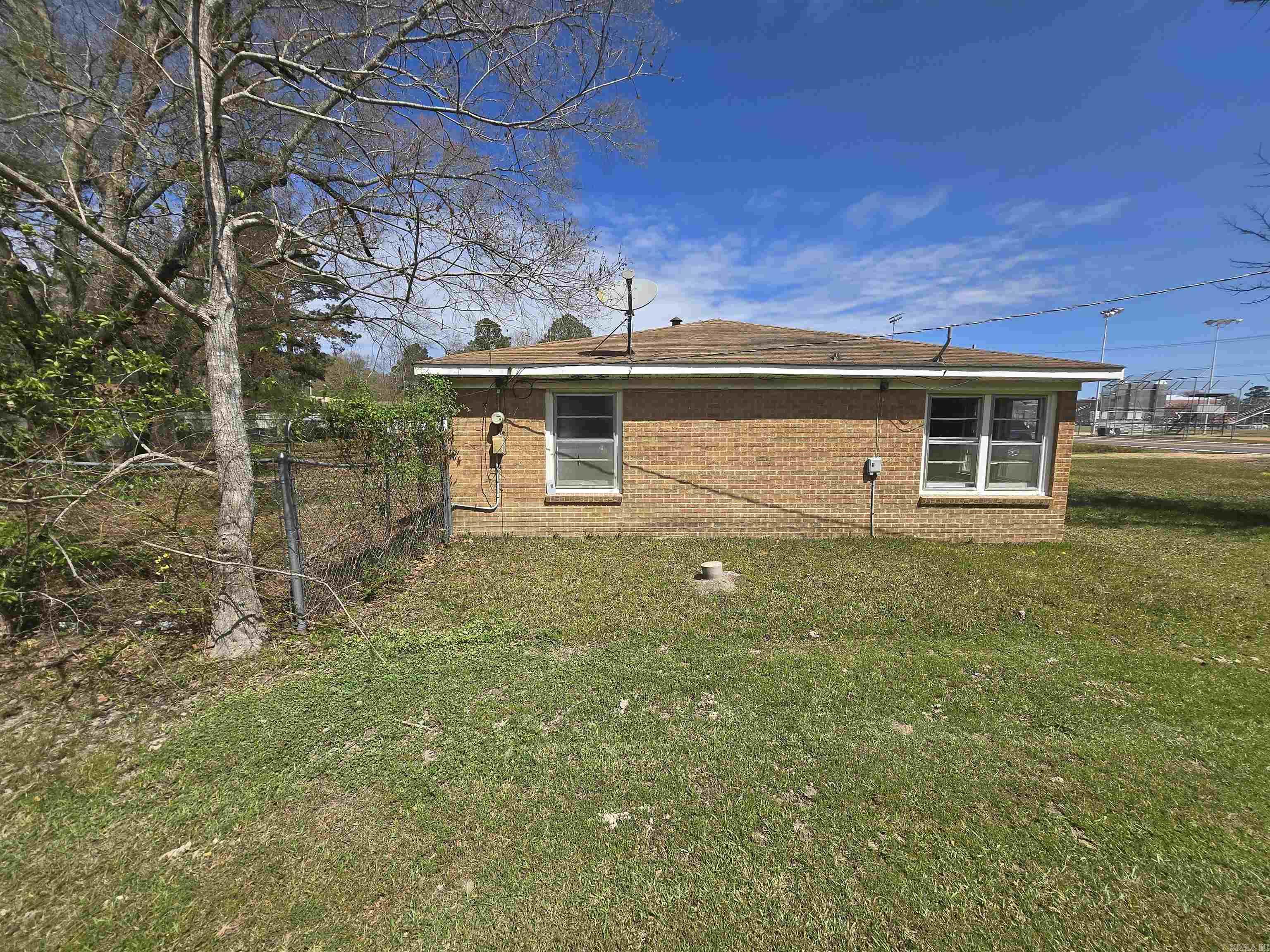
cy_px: 476
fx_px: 477
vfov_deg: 89.9
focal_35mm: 13
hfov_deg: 106.2
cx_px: 635
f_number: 2.2
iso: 25
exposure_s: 1/1418
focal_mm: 1.7
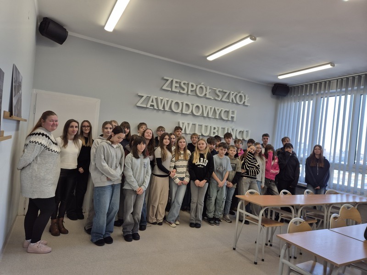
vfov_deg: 58.9
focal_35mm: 23
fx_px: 244
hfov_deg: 73.9
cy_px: 138
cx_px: 184
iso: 25
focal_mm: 5.4
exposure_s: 1/140
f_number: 1.8
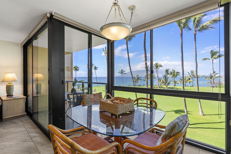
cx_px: 116
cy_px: 77
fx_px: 103
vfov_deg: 73.7
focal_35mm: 16
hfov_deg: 96.7
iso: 100
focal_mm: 16
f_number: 8
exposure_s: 1/13
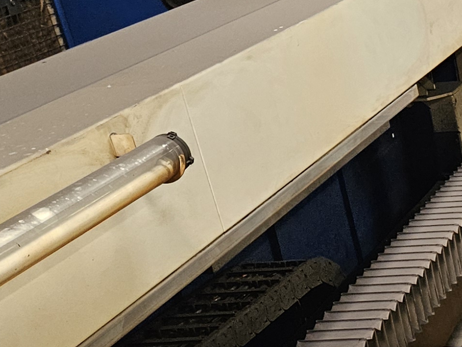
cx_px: 811
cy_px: 418
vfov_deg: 14.9
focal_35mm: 96
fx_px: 1282
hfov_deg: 17.1
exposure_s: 1/200
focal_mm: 5.4
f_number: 1.8
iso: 320
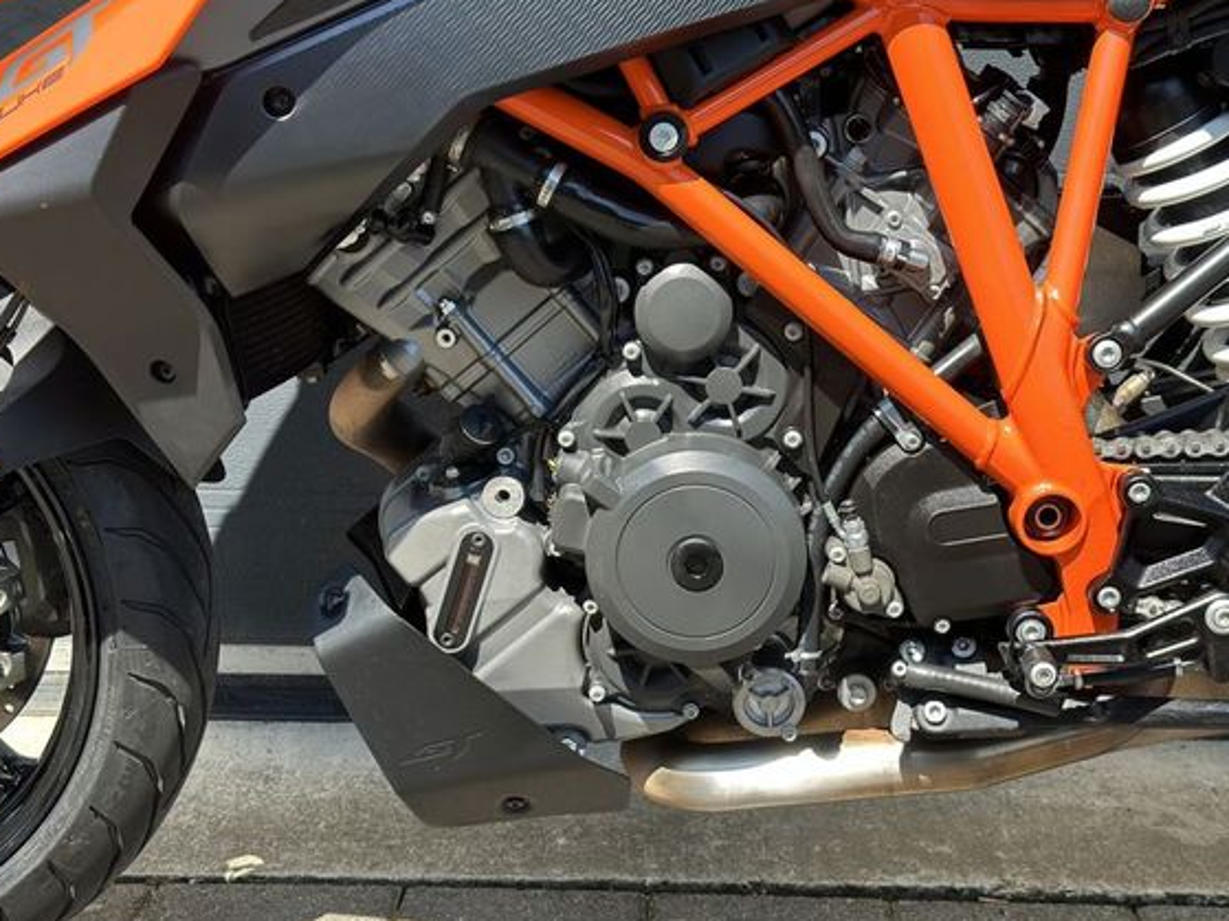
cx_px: 671
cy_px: 475
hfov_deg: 34.9
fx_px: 1952
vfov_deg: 26.5
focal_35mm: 55
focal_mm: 6.86
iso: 80
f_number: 1.78
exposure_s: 1/1107
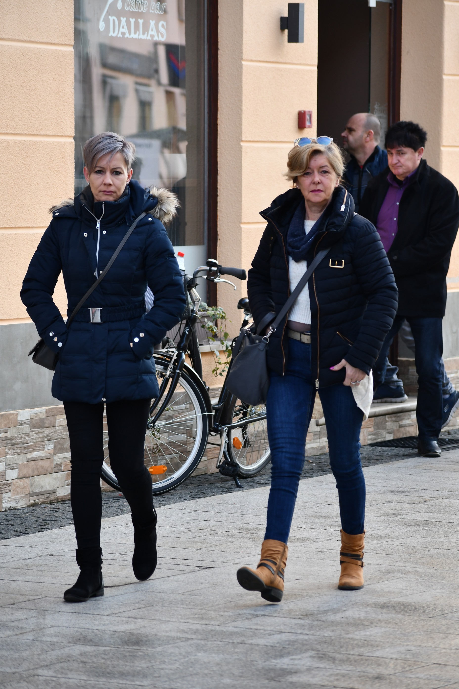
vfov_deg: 11.4
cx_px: 230
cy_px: 344
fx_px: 3442
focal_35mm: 180
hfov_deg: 7.6
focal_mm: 120
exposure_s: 1/250
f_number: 4.8
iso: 450
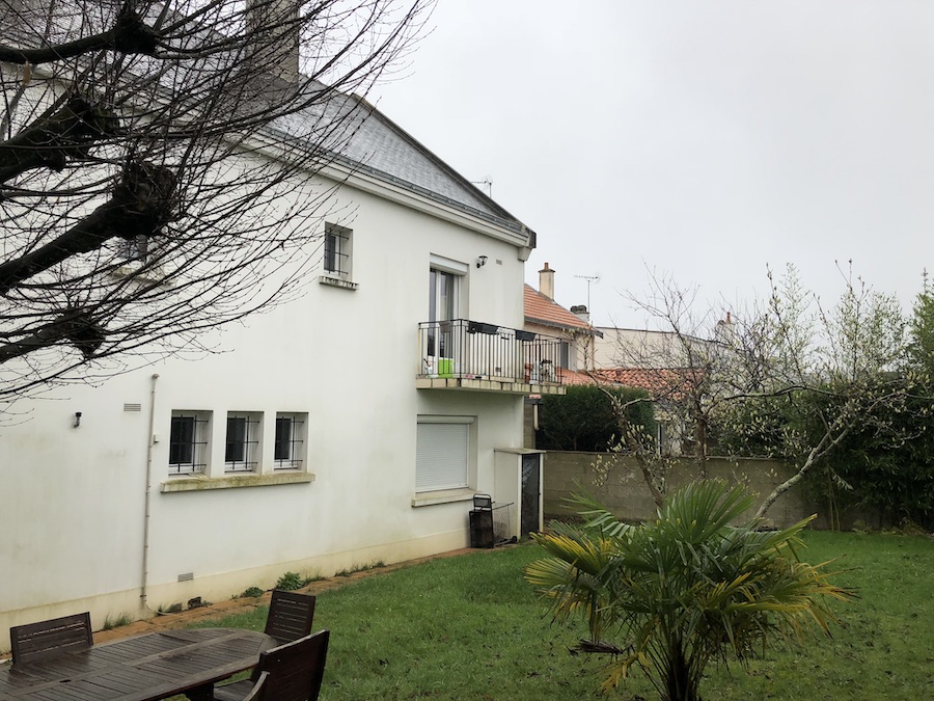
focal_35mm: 28
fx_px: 755
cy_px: 350
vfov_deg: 49.7
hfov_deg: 63.4
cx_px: 467
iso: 20
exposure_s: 1/382
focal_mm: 4
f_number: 1.8
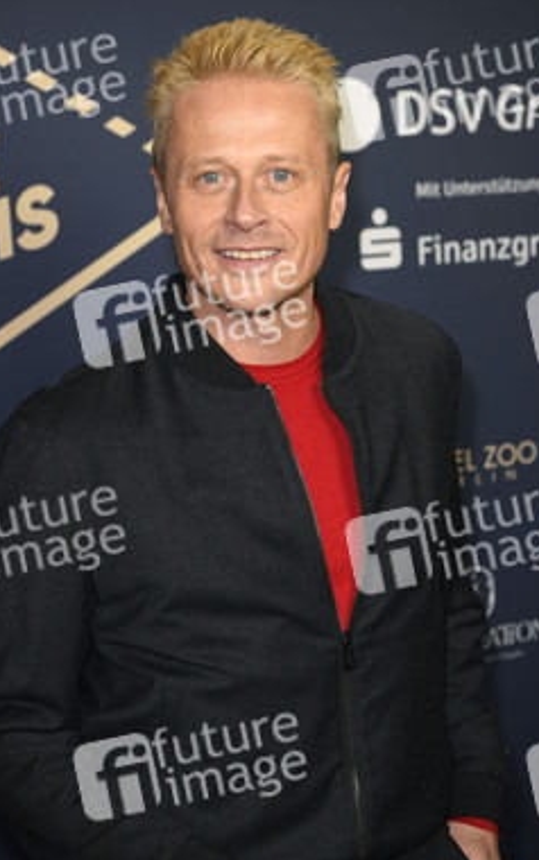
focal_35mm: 75
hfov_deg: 17.4
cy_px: 428
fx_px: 1760
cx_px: 256
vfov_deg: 27.5
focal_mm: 70
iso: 640
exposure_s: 1/320
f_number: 5
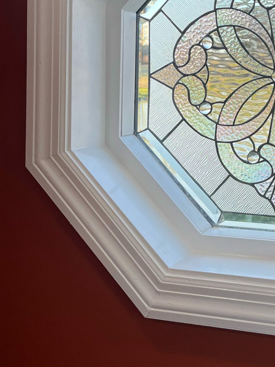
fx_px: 582
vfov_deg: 34.0
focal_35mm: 55
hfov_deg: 25.0
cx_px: 287
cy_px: 77
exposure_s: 1/307
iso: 50
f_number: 1.6
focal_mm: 5.1
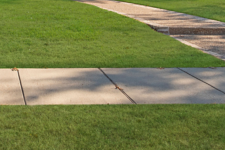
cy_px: -22
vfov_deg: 26.5
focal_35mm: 46
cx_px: -15
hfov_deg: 36.9
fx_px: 287
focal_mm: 10
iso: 100
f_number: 11
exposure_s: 1/100
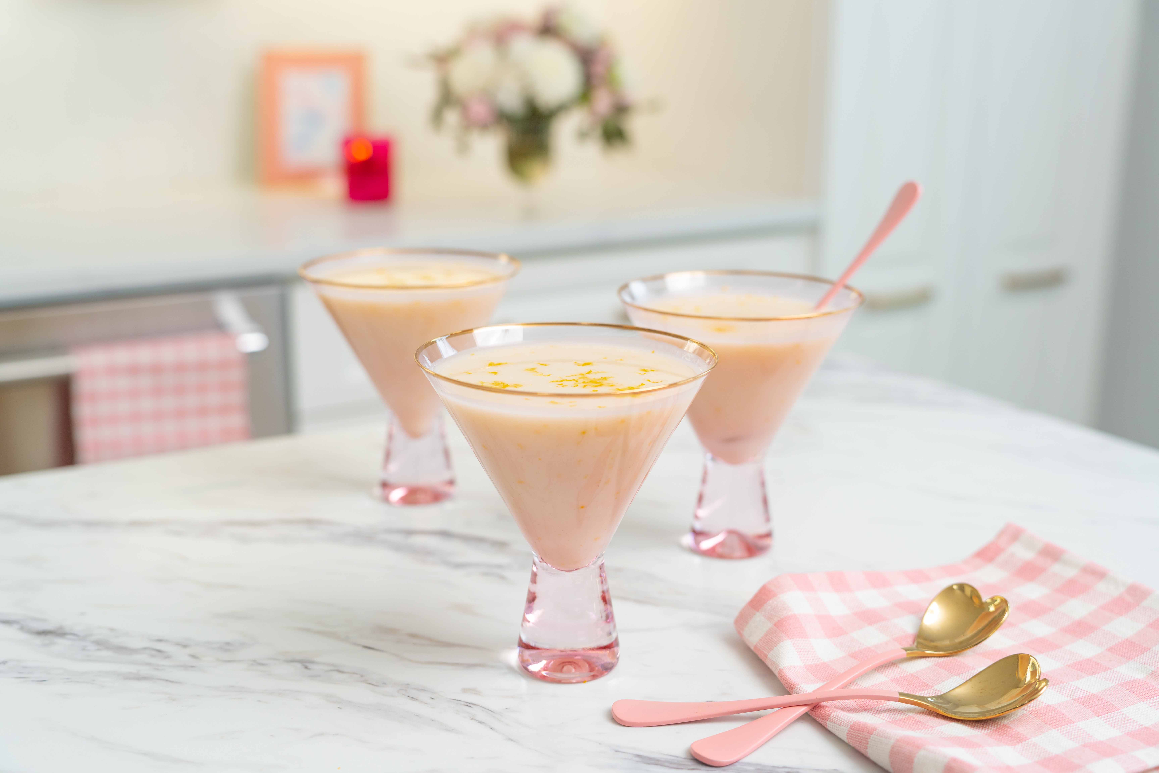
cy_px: 386
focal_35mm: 42
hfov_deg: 46.4
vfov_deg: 31.9
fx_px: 1352
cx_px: 580
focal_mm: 42
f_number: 3.5
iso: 250
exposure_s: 1/200
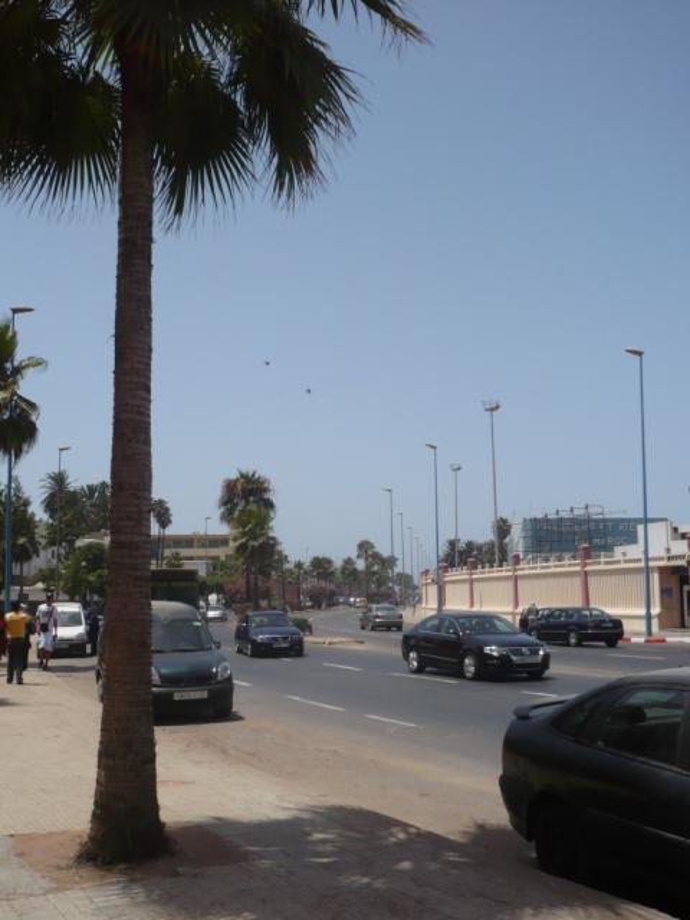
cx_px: 345
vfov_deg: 46.8
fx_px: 1063
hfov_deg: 36.0
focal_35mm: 40
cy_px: 460
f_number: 9
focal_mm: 6.6
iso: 100
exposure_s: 1/320
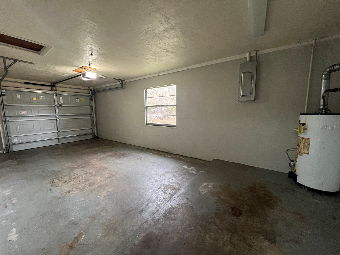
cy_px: 128
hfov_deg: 106.2
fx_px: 128
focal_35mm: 13
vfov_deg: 89.9
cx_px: 170
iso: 320
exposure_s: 1/60
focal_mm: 1.57
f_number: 1.8
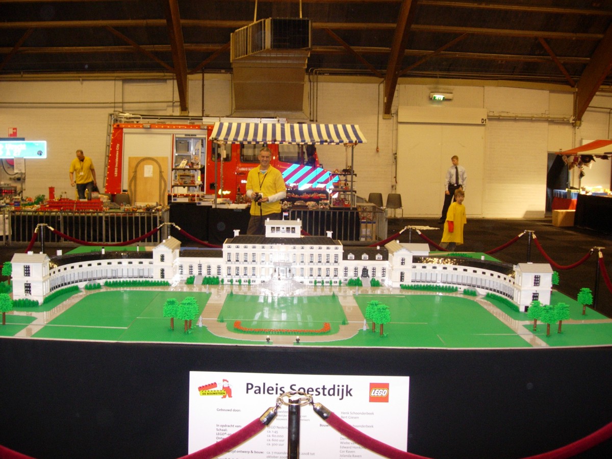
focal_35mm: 38
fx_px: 672
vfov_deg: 37.7
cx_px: 306
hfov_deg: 49.0
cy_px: 230
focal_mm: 7.8
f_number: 2.8
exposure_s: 1/21.3
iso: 183
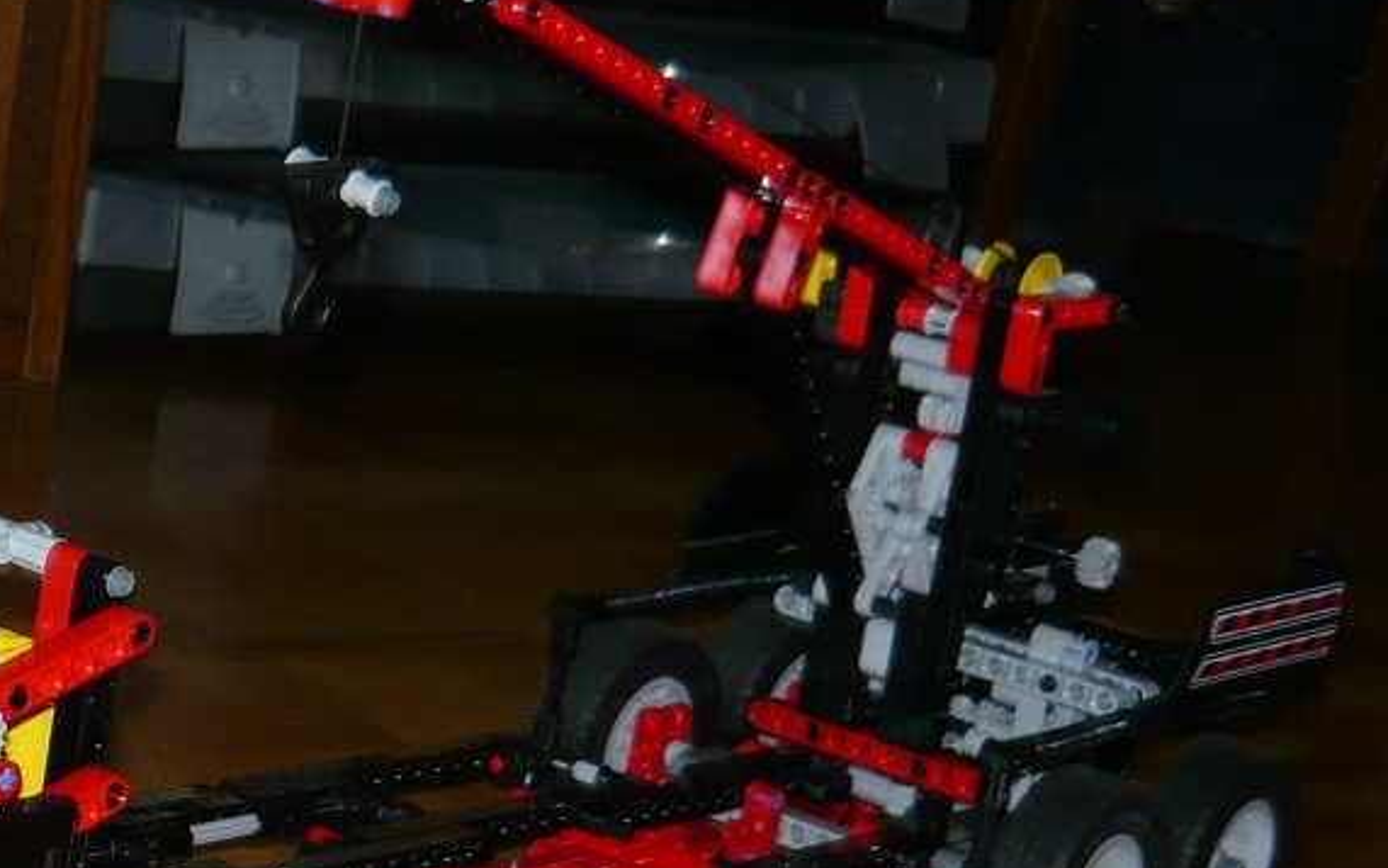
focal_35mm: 98
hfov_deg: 19.6
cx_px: -396
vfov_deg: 13.2
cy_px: 802
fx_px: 3707
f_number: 2.8
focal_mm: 5.5
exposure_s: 1/30
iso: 100
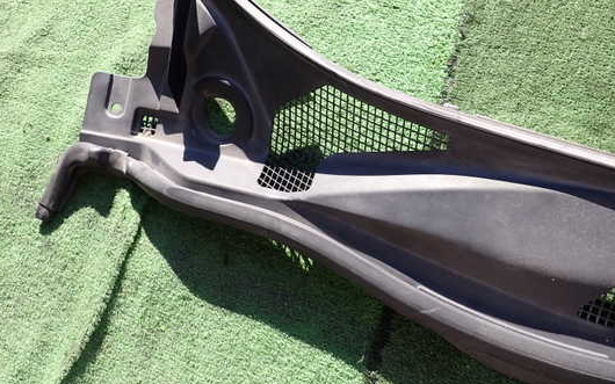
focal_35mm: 30
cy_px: 158
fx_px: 503
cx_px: 342
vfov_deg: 41.7
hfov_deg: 62.7
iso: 100
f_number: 2.8
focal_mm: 4.5
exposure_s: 1/400
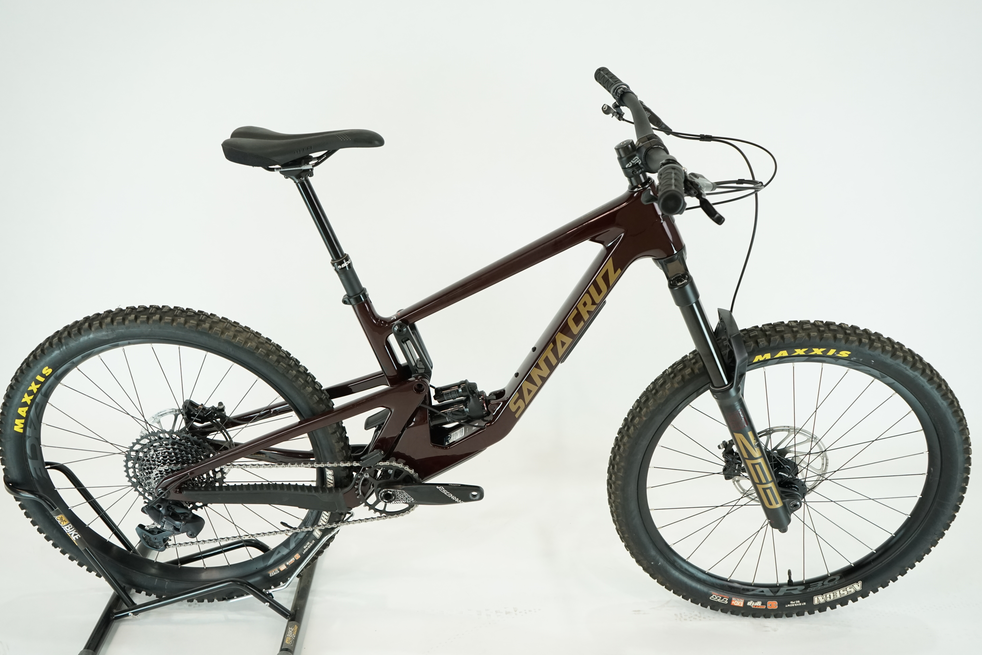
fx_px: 873
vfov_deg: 41.1
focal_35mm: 32
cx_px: 487
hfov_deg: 58.7
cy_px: 327
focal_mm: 31
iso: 1600
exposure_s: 1/200
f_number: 5.6
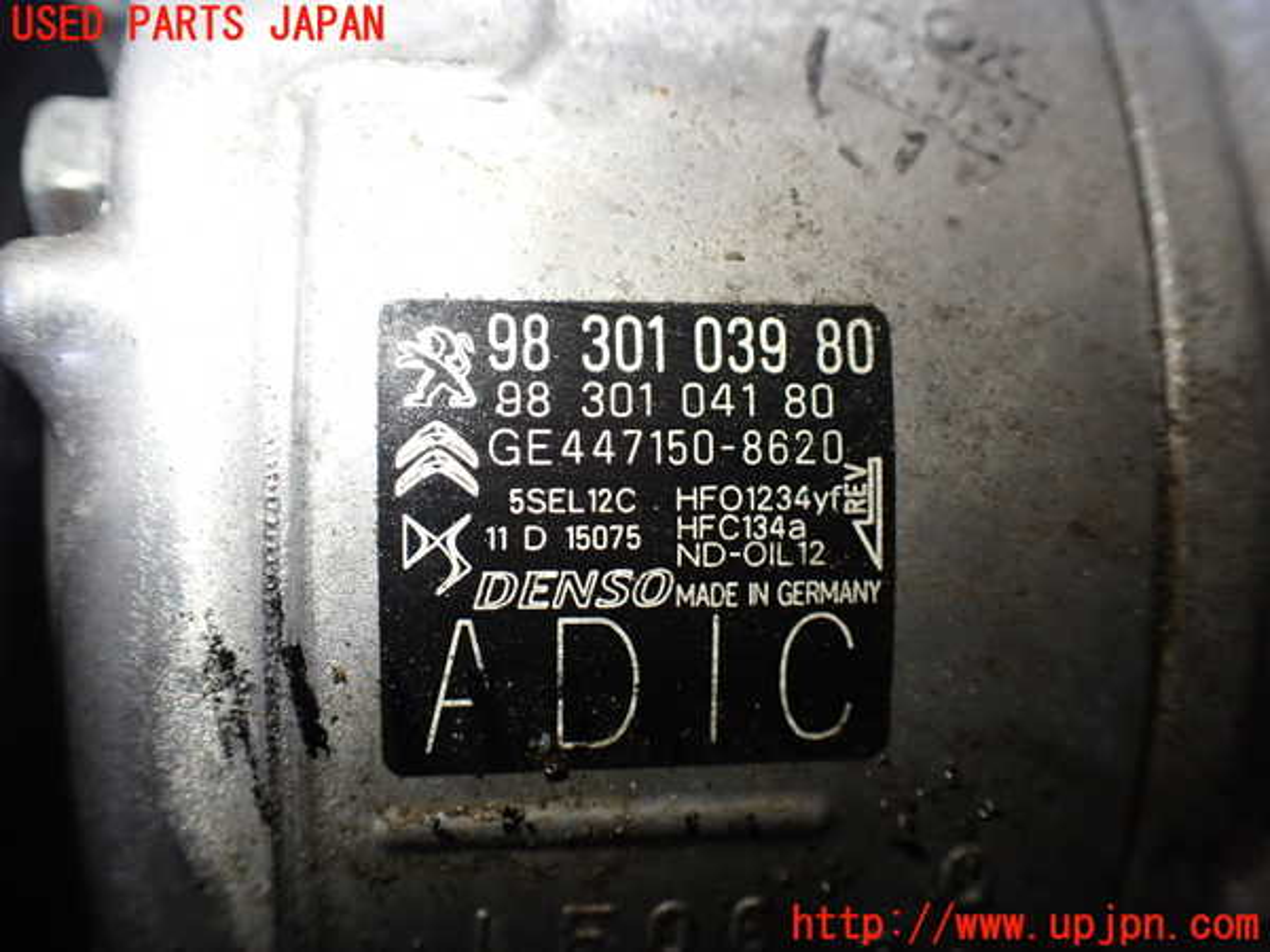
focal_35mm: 30
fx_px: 1101
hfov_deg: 60.0
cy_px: 476
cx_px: 635
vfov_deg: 46.8
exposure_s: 1/125
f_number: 2.3
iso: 200
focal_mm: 5.4
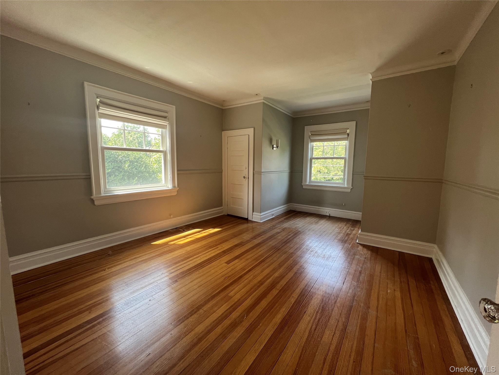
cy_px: 188
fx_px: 187
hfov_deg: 106.2
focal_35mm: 13
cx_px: 250
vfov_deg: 89.9
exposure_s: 1/99
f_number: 1.8
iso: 100
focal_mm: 1.57
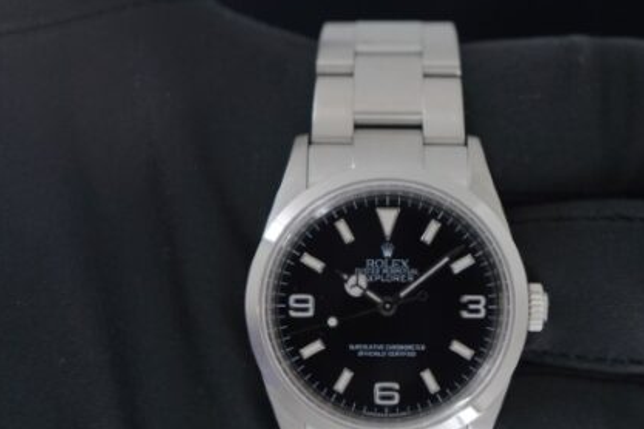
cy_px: 293
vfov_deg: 18.9
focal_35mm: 72
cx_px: 398
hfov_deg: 28.0
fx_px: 1288
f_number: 5
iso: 1000
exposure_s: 1/250
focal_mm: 50
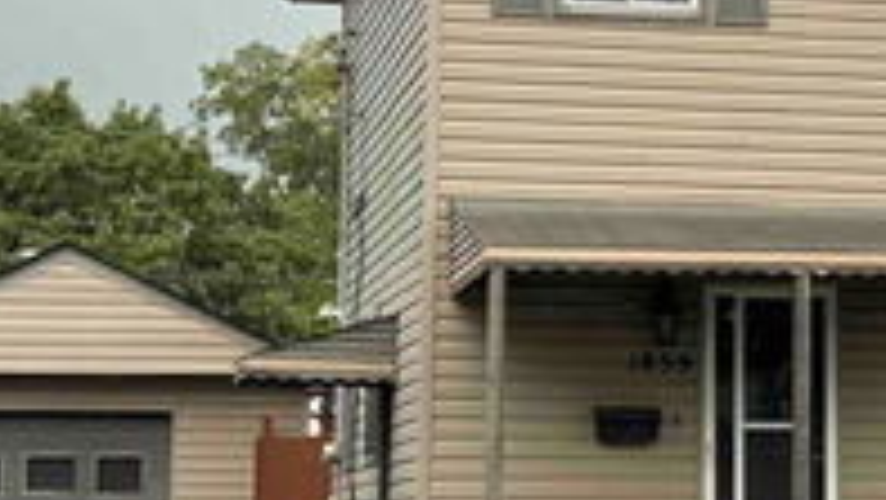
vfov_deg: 8.9
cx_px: 913
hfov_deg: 15.5
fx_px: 3196
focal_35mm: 136
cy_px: 207
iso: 64
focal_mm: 6.76
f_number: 1.78
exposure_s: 1/484
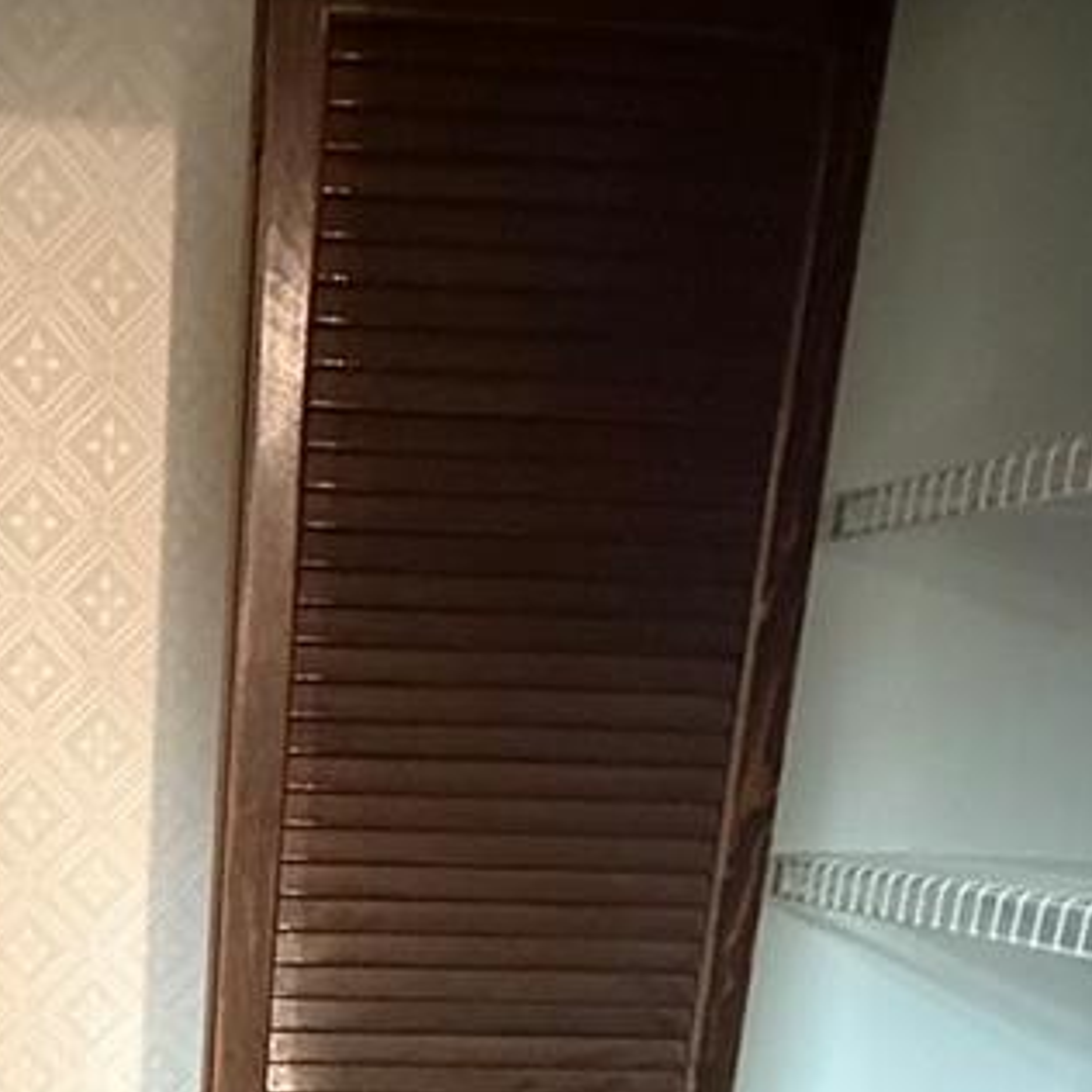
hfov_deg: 33.7
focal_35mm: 47
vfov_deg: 31.2
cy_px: 1261
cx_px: 66
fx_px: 1677
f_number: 2.2
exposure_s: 1/40
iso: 1000
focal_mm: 2.22
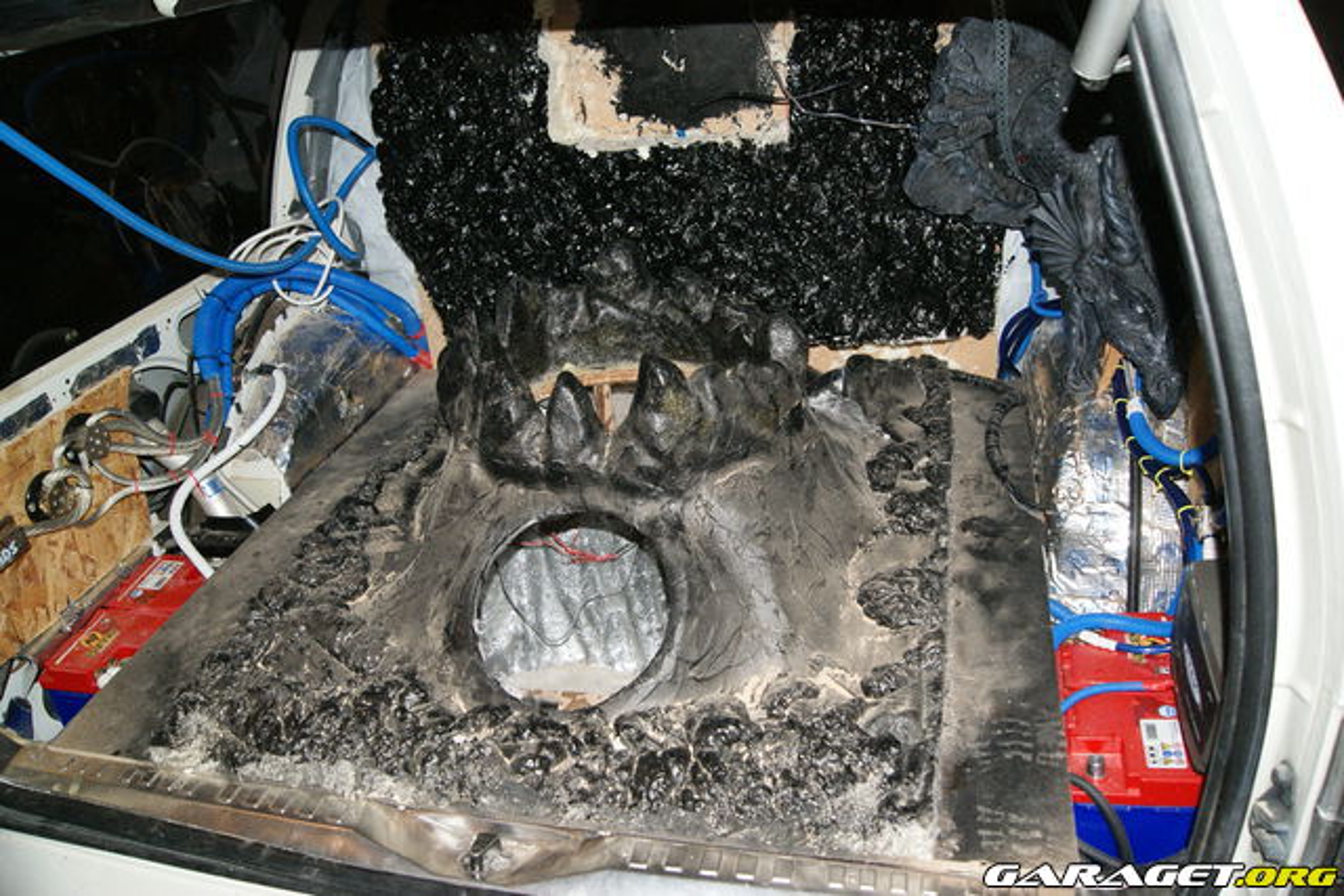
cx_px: 672
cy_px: 448
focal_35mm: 27
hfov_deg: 67.4
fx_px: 1008
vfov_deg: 48.0
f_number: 5.6
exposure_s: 1/60
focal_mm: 18
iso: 400
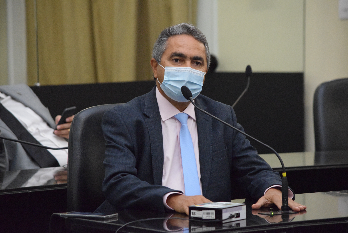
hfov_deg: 9.1
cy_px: 116
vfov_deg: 6.1
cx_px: 174
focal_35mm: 225
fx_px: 2177
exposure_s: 1/160
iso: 6400
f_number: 4.8
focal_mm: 150
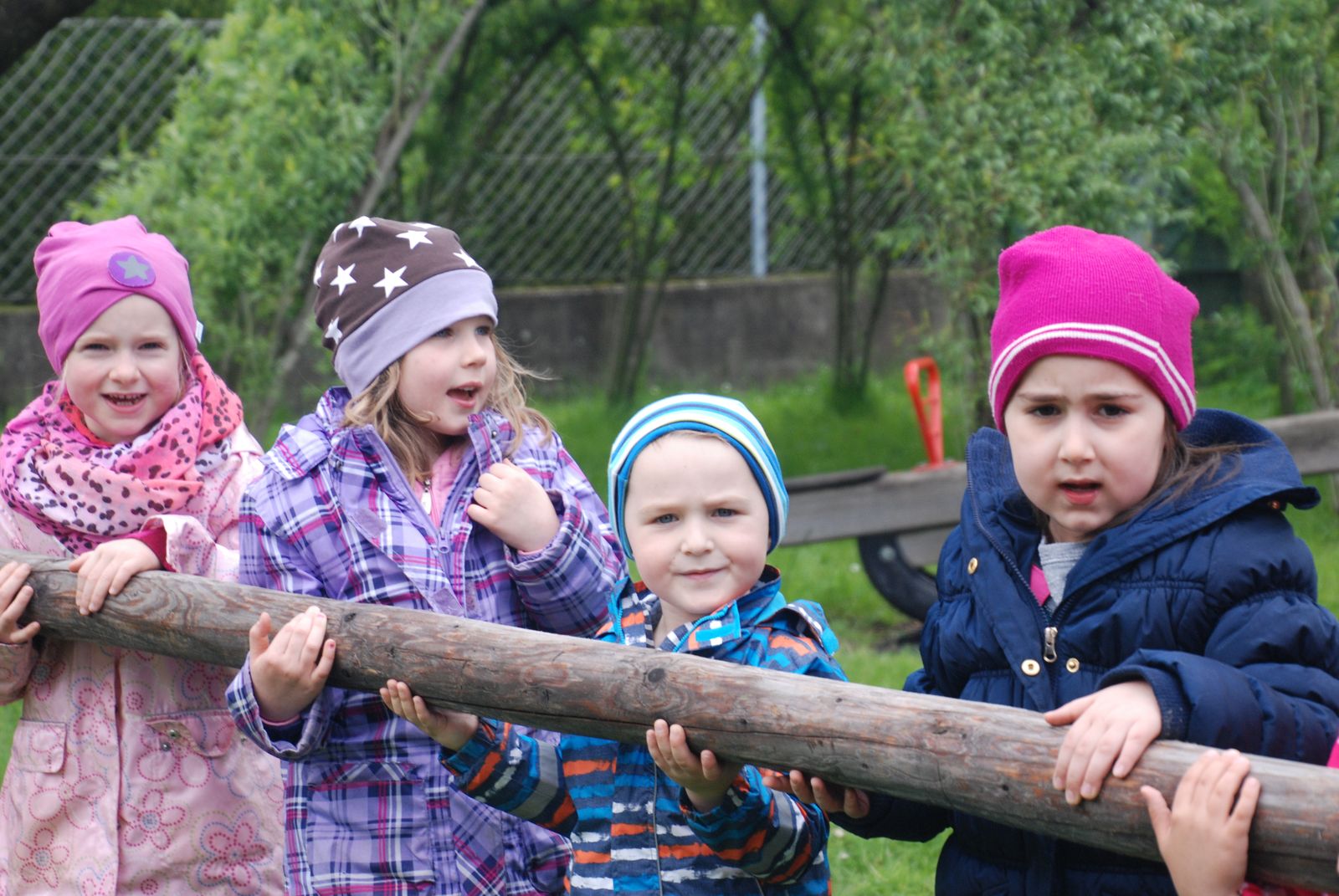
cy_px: 448
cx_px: 670
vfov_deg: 13.1
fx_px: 3910
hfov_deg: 19.4
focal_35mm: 105
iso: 400
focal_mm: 70
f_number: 5.3
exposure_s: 1/100
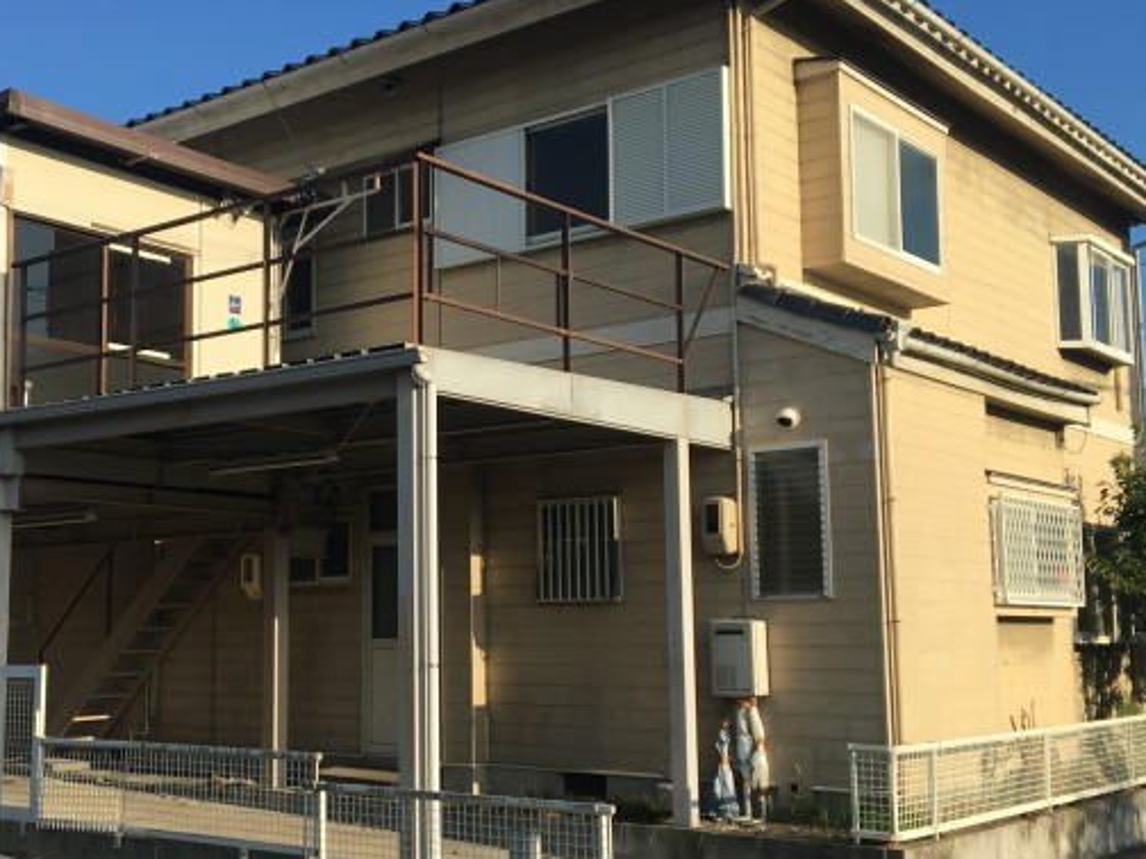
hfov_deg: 40.8
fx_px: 1523
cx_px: 391
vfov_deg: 31.5
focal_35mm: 46
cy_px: 459
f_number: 2.2
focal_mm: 4.15
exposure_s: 1/1538
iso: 25
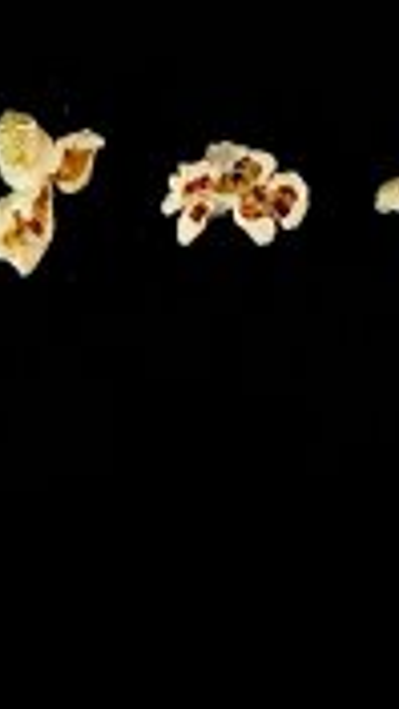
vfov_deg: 19.0
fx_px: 1994
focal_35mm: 106
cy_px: -147
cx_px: 121
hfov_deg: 11.4
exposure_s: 1/20
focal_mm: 3.99
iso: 40
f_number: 1.8
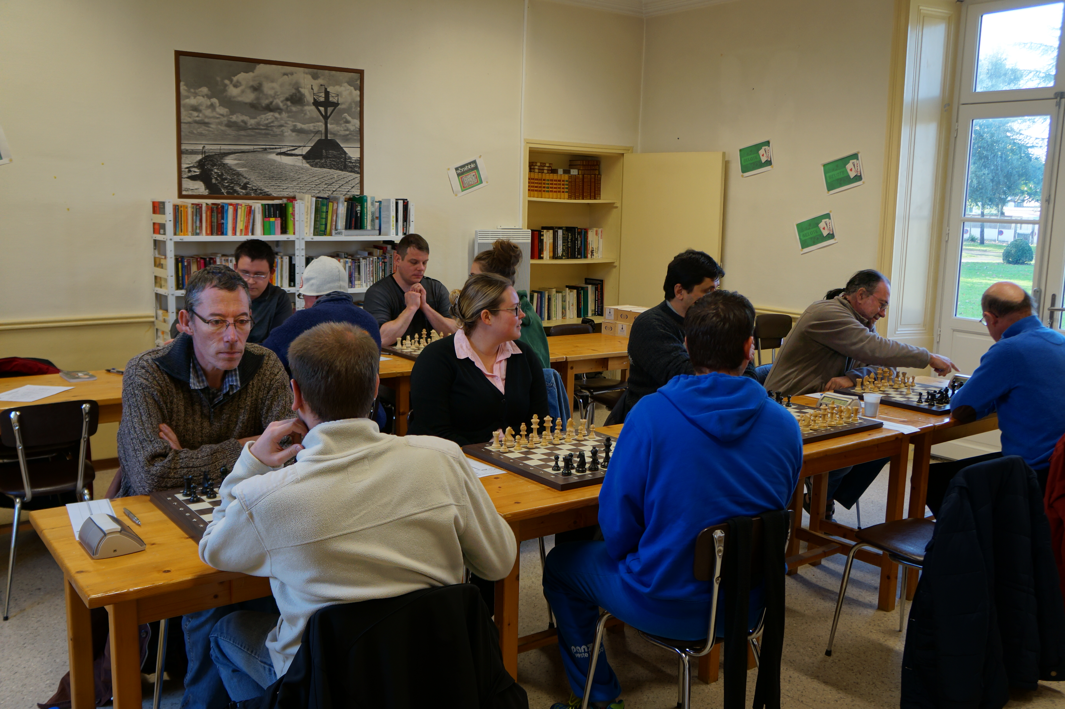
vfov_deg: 41.7
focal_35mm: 32
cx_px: 532
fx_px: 931
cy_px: 354
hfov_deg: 59.5
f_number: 4
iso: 200
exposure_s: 1/60
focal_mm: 21
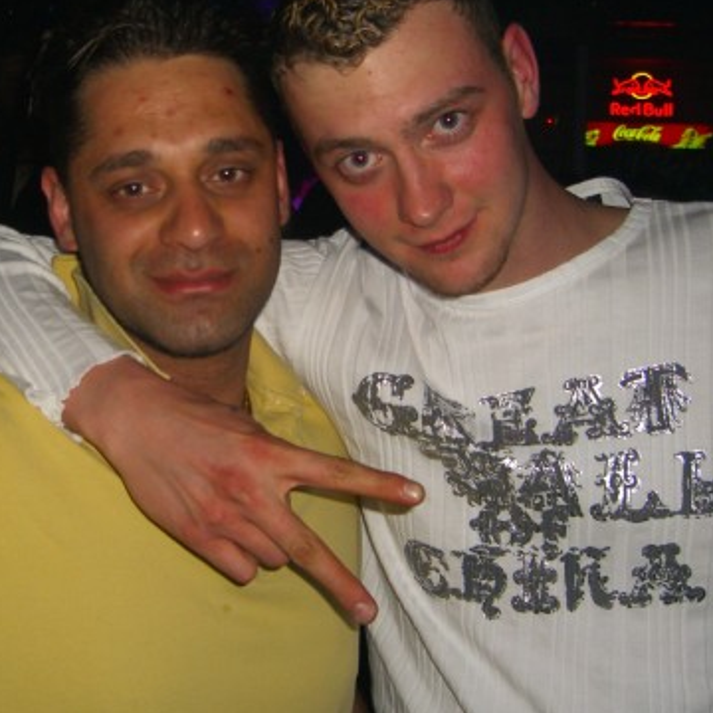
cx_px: 232
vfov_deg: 30.5
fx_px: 1305
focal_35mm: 56
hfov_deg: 30.3
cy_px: 295
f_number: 2.8
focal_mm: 7.9
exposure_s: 1/60
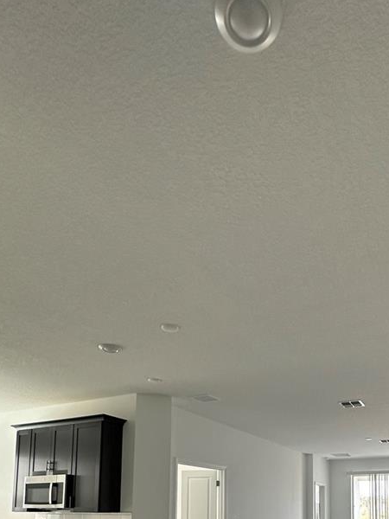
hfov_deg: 48.6
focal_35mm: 28
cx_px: 270
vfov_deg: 54.7
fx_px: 420
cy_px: 472
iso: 160
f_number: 2.2
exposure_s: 1/120
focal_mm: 2.22
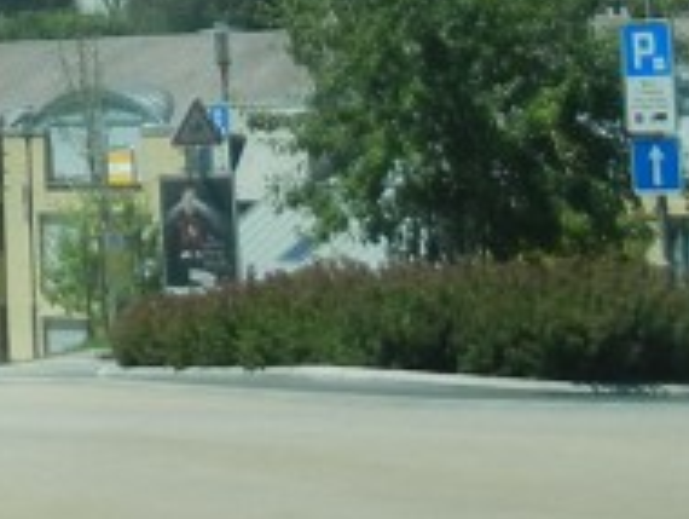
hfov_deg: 10.4
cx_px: -374
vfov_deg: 7.8
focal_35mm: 183
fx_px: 3647
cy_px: -519
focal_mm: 6.2
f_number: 7.2
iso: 160
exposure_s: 1/334
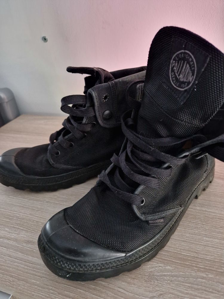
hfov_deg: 58.9
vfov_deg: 73.9
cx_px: 112
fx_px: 198
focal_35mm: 23
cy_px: 150
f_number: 1.8
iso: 1250
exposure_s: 1/25
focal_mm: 5.4
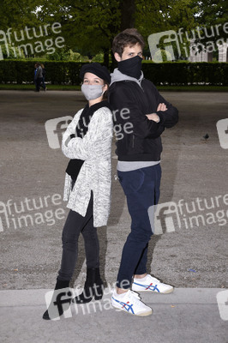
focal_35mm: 50
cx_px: 114
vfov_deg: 39.6
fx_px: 476
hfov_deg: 26.9
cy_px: 172
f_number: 11
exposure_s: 1/160
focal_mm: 50
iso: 320
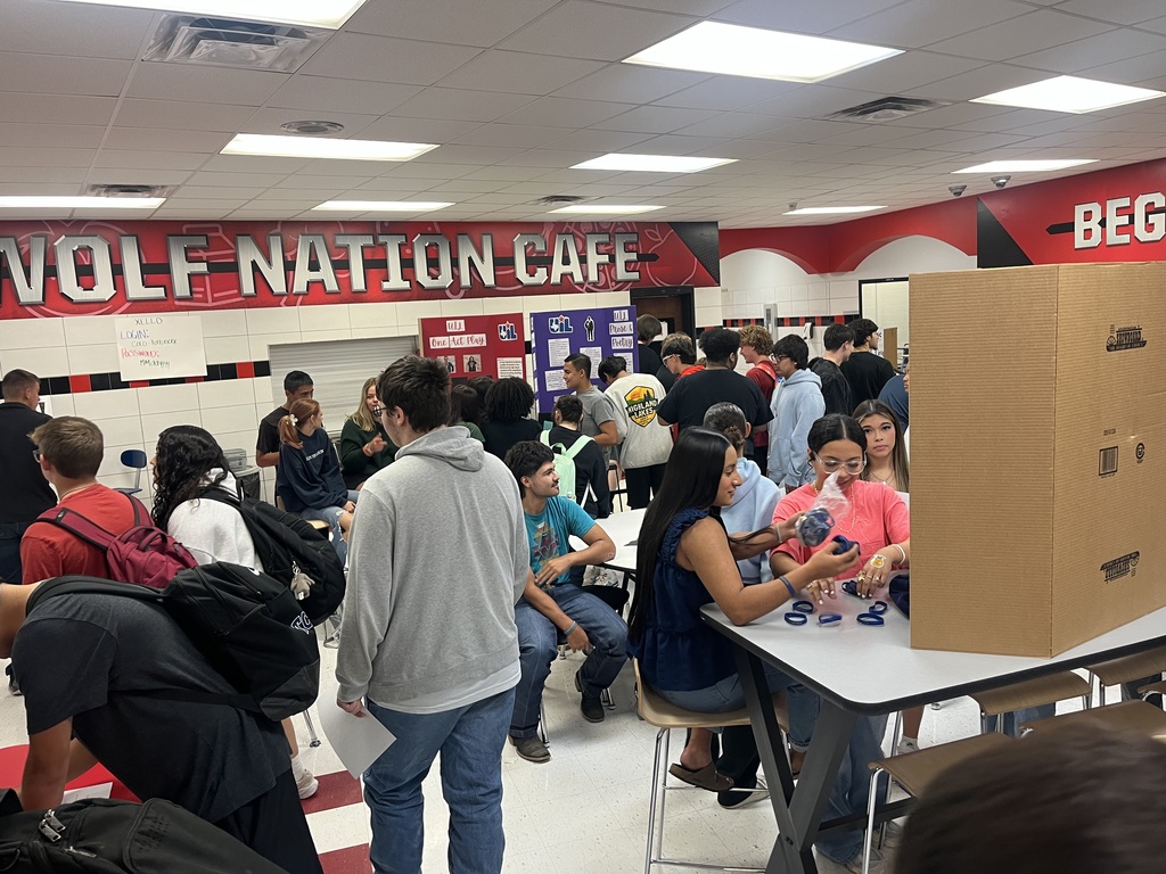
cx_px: 583
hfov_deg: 67.3
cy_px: 437
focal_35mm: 26
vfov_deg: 53.1
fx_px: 876
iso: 100
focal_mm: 5.1
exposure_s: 1/60
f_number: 1.6
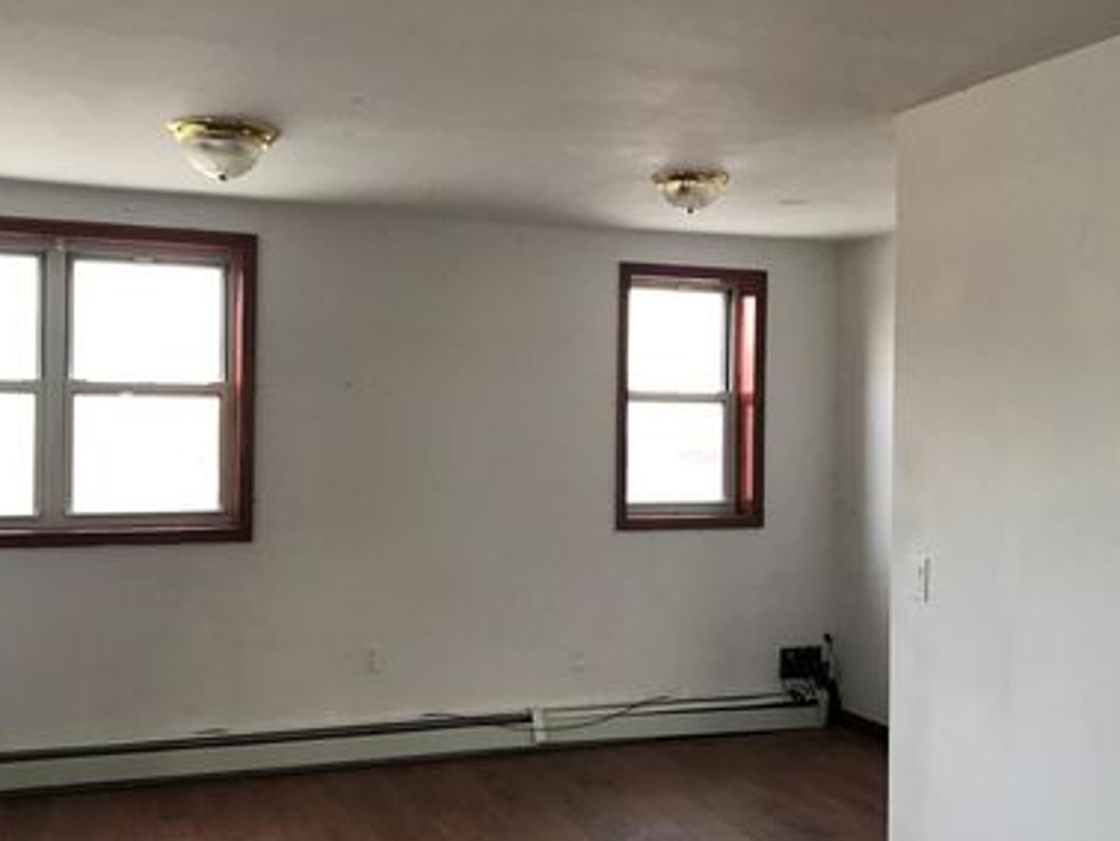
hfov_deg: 50.1
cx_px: 566
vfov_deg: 38.7
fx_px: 1198
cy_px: 431
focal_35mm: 37
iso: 20
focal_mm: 3.99
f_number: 1.8
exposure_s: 1/30
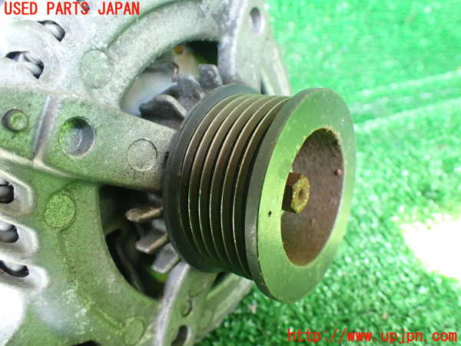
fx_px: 400
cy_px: 173
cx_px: 230
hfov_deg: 60.0
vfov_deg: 46.8
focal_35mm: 30
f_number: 2.3
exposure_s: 1/125
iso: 640
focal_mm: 5.4
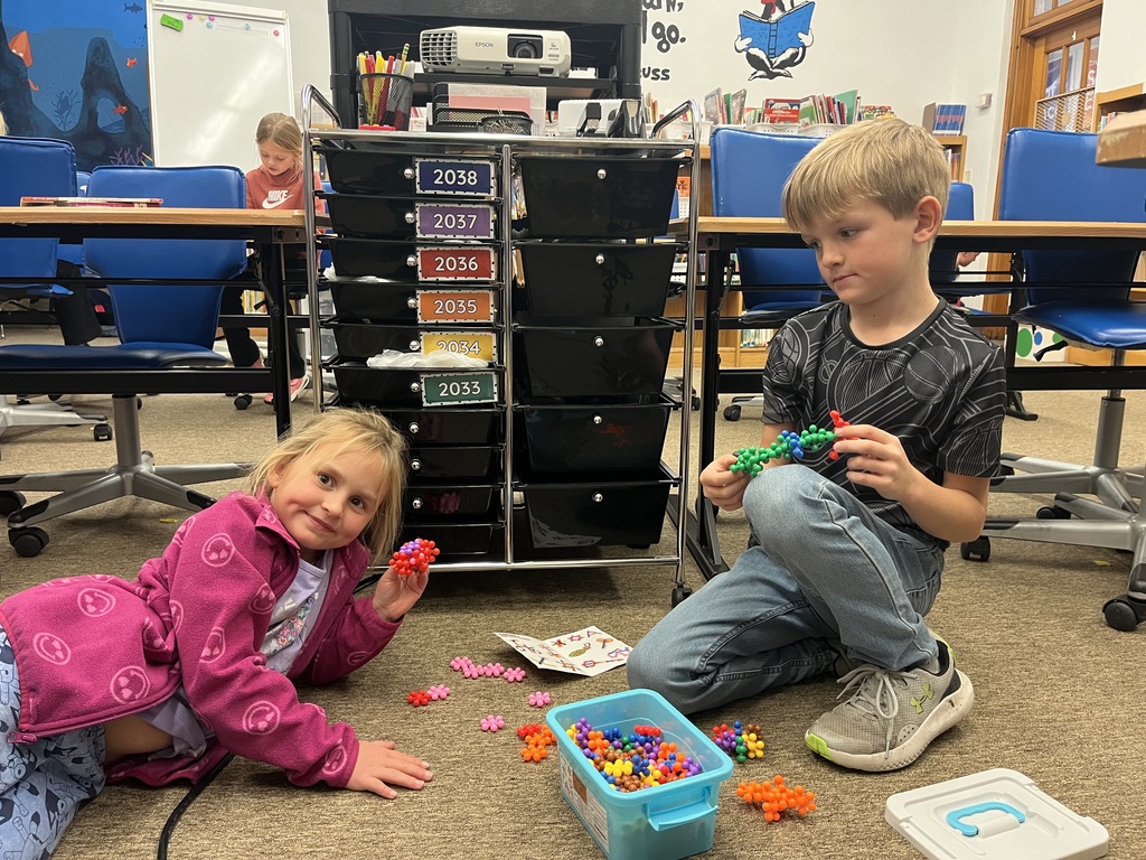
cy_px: 430
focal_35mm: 26
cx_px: 573
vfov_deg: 53.1
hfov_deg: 67.3
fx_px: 861
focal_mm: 5.1
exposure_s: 1/60
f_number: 1.6
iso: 200
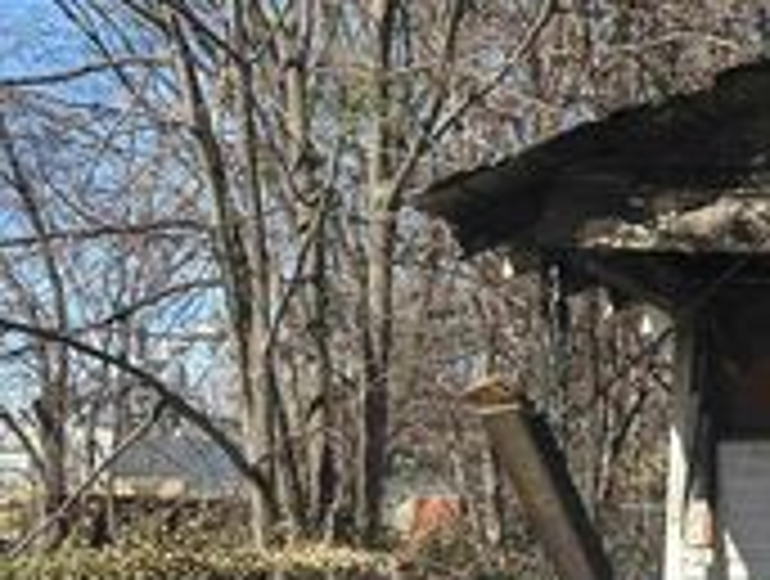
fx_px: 1560
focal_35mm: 70
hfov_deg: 23.0
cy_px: 479
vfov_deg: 20.8
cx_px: 1121
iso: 80
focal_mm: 6.86
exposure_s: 1/1812
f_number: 1.78
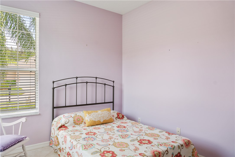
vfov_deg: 53.1
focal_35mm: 24
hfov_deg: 73.8
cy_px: 78
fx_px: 157
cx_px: 118
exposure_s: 1/250
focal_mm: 24
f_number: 5
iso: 1000
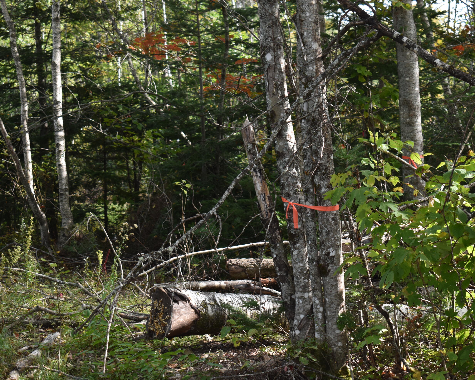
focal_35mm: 82
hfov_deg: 23.2
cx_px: 286
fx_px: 1153
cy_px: 191
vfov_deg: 18.7
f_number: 5.3
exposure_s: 1/200
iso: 250
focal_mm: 48
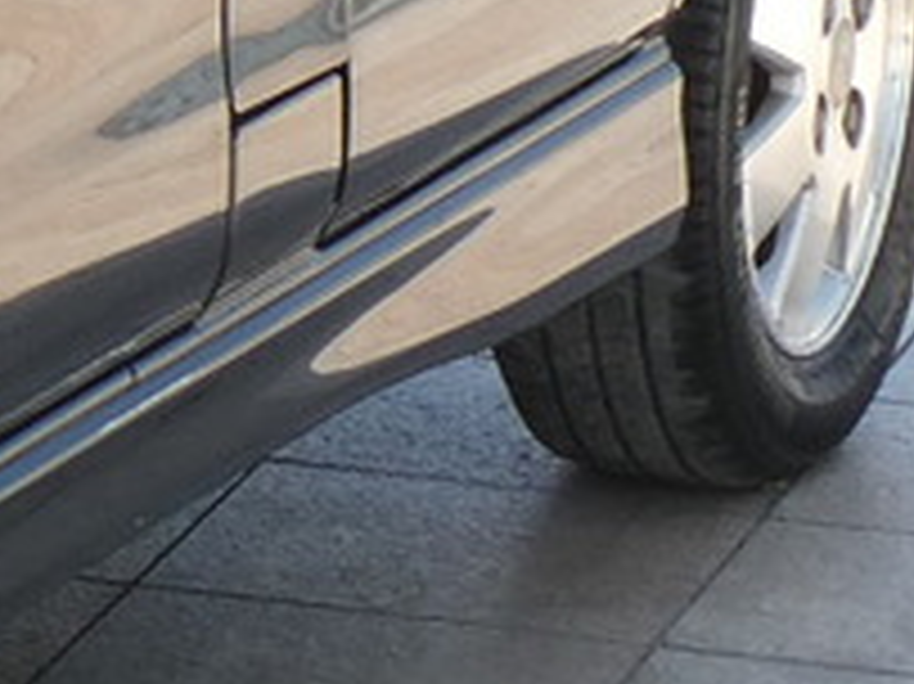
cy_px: -639
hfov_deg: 4.8
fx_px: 10397
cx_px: -1661
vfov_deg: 3.7
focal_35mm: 394
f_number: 4.1
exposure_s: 1/200
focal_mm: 9
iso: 80
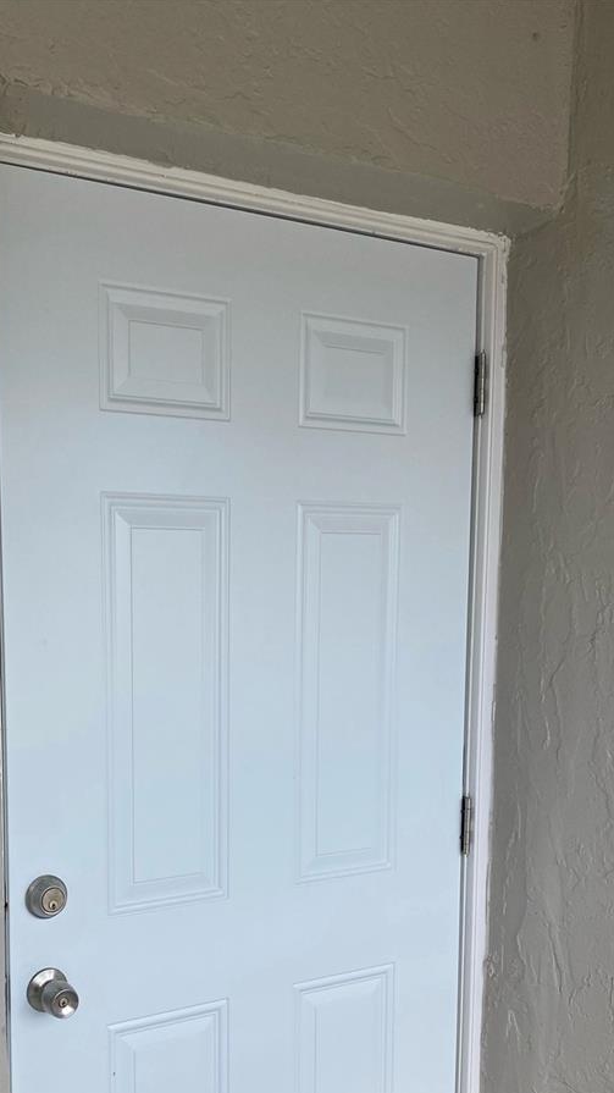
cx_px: 168
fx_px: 1101
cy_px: 730
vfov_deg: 51.8
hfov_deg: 30.7
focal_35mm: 38
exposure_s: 1/546
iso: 32
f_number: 1.8
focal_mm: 4.25
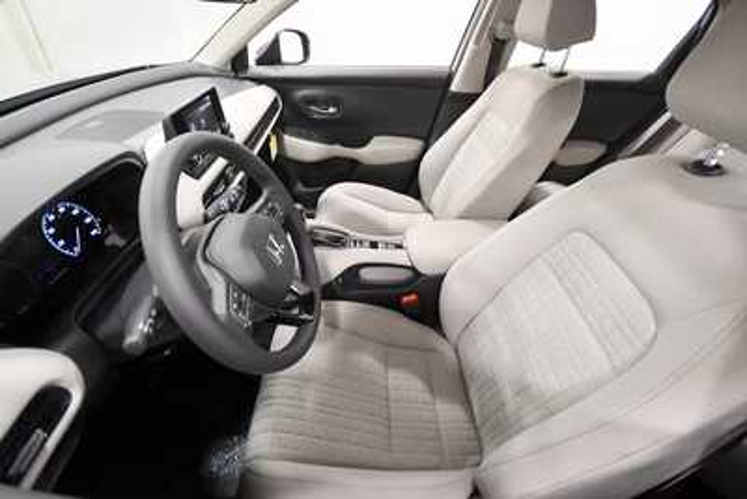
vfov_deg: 67.4
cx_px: 374
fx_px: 374
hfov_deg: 90.0
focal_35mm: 18
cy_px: 250
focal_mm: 12
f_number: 4.5
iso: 2000
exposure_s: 1/125
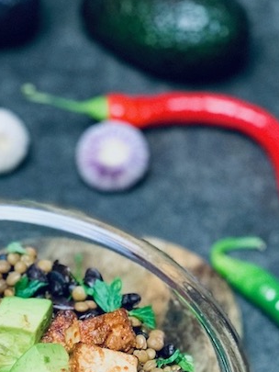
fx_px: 1471
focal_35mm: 137
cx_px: -18
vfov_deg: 14.1
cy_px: 396
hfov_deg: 10.7
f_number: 2.4
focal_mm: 6
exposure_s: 1/50
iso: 250
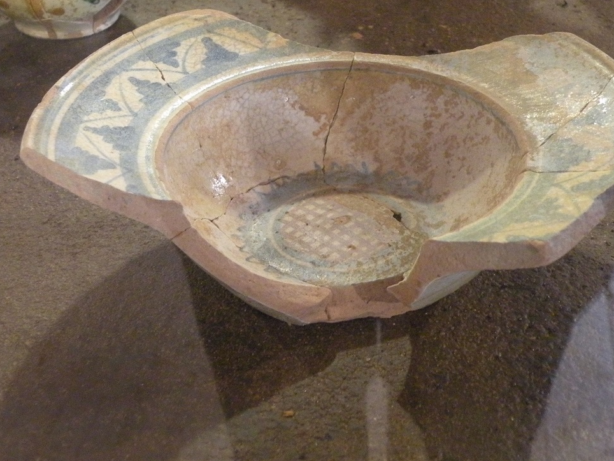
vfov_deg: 23.8
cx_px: 311
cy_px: 131
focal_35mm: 61
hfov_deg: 31.7
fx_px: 1082
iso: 425
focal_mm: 7.4
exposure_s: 1/8
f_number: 3.2
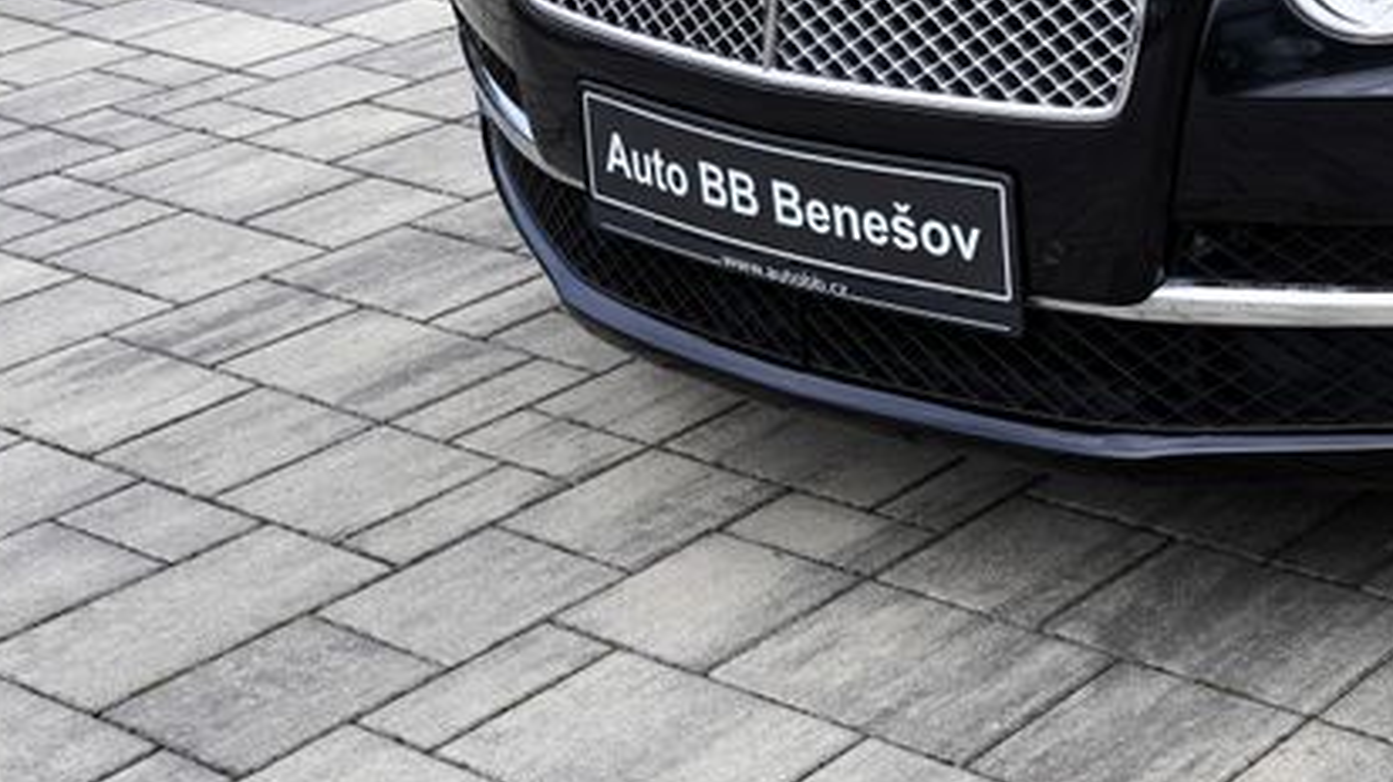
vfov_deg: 14.7
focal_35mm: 78
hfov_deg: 25.1
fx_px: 2880
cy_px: -292
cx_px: 1572
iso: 100
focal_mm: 30
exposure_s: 1/250
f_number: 8
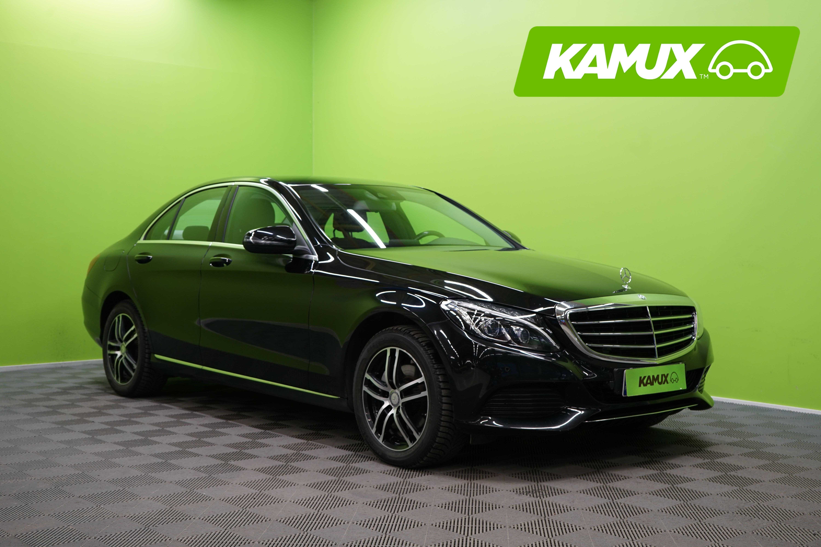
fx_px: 981
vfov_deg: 31.2
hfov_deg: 45.4
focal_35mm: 43
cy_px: 274
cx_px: 410
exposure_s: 1/20
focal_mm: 43
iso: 400
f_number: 5.6
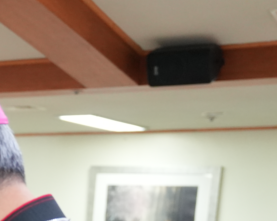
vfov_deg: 11.1
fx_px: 1074
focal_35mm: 131
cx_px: -264
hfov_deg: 12.9
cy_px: 378
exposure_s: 1/250
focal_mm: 31
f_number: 2.8
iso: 3200
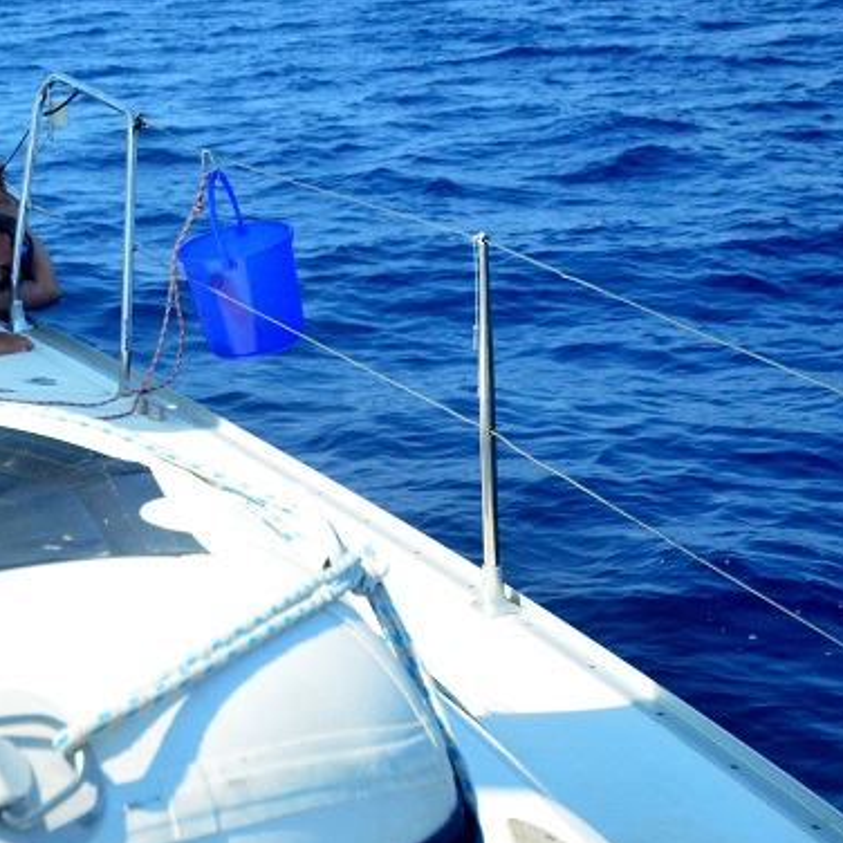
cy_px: 232
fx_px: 2232
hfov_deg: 20.6
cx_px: -33
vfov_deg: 21.2
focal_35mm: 81
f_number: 4
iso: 1600
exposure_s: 1/8000
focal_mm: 24
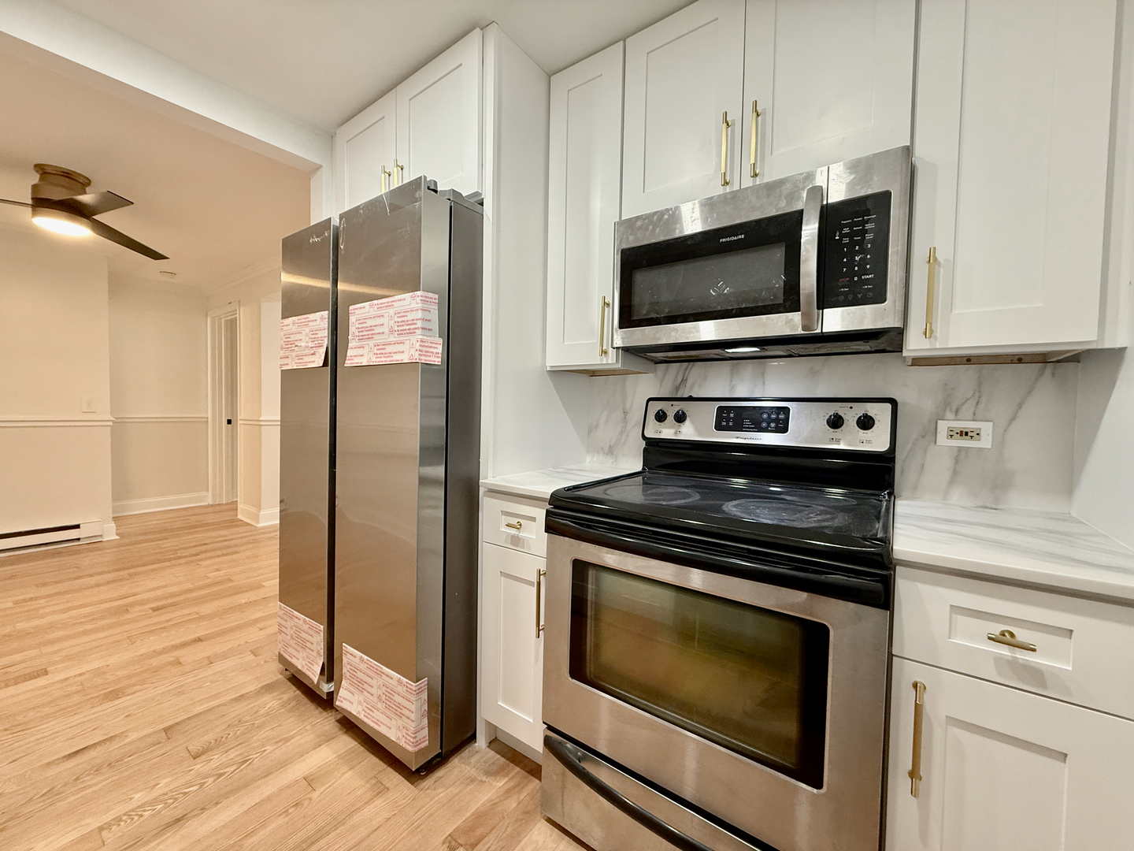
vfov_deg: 85.7
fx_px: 459
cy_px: 426
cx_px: 567
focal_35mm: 14
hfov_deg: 102.1
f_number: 2.2
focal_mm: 2.22
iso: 200
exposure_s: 1/60
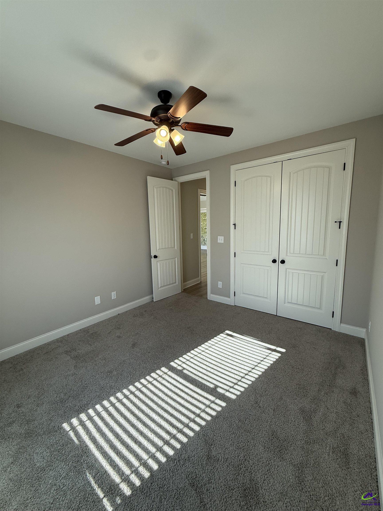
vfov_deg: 102.1
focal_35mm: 14
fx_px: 207
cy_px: 256
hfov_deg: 85.7
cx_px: 192
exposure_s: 1/120
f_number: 2.2
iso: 80
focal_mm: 2.22
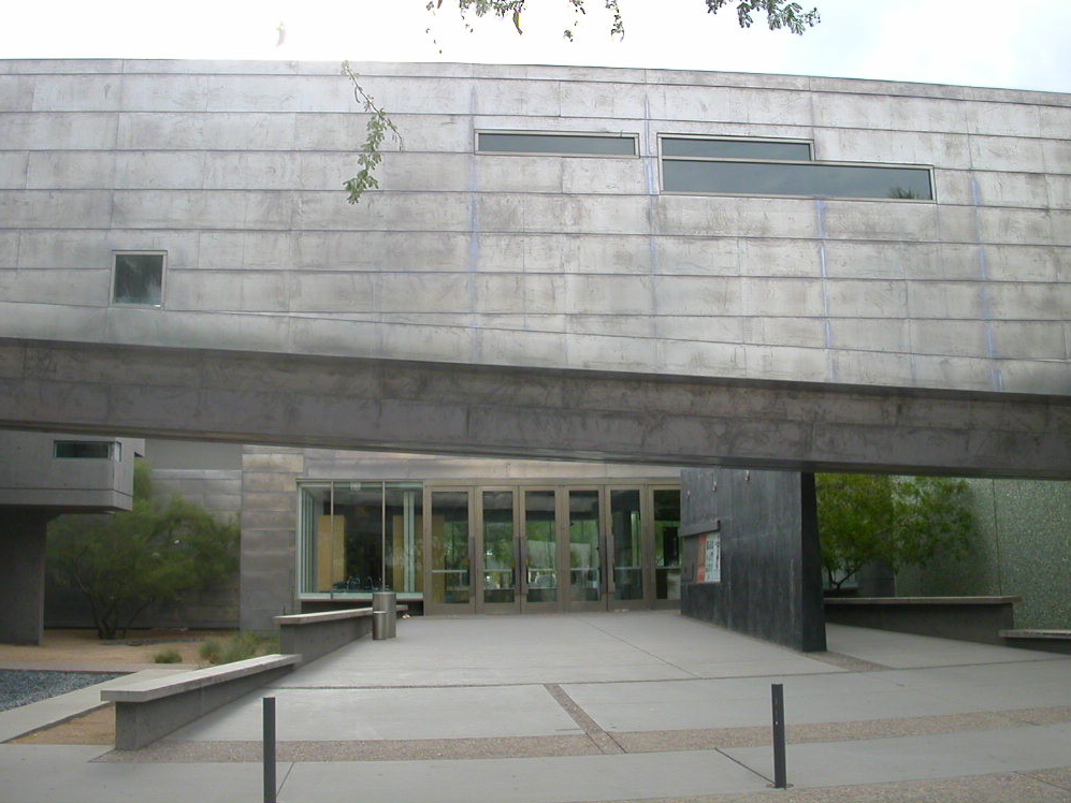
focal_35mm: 38
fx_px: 1176
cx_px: 546
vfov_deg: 37.7
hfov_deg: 49.0
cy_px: 395
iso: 100
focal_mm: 5.6
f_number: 4.5
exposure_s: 1/292
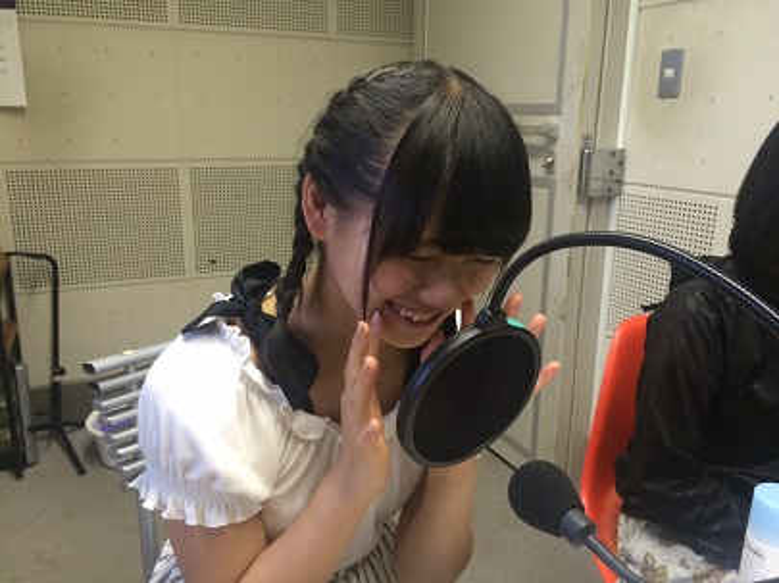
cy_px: 292
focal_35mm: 29
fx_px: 652
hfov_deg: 61.7
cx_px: 390
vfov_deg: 48.2
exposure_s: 1/33
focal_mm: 4.15
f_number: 2.2
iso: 160
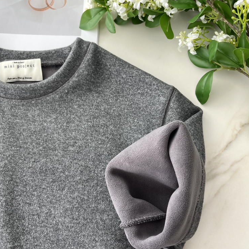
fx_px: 252
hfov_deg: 52.5
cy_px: 121
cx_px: 124
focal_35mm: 31
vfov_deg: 52.5
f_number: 1.6
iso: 50
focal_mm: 5.1
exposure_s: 1/121
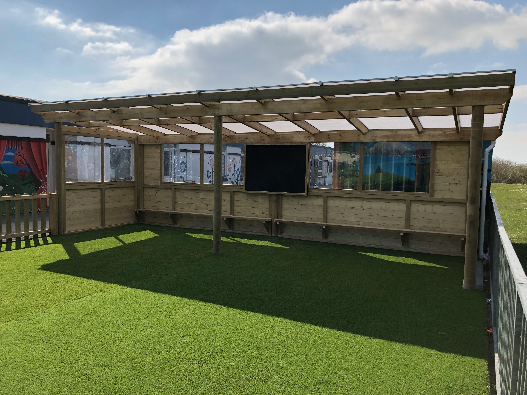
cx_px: 264
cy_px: 198
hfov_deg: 63.4
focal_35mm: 28
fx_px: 426
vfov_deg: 49.7
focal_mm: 3.99
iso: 25
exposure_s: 1/3003
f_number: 1.8
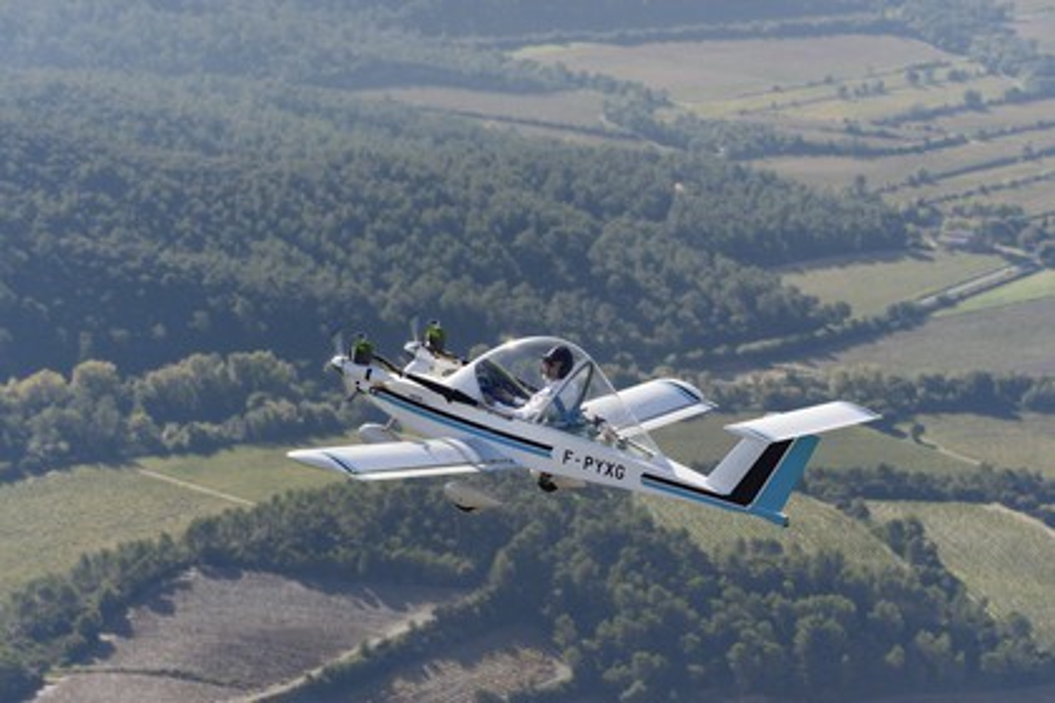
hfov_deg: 13.7
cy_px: 352
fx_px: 4395
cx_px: 528
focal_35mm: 150
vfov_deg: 9.1
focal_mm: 150
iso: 800
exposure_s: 1/1250
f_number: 9
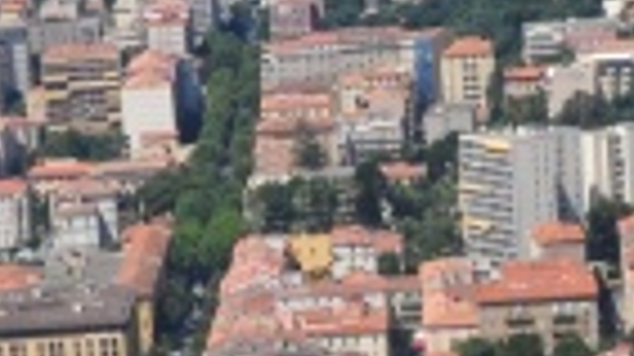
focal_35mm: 273
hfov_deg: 7.9
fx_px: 4585
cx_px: 549
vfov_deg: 4.3
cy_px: 964
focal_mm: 24
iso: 200
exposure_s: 1/400
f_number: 10
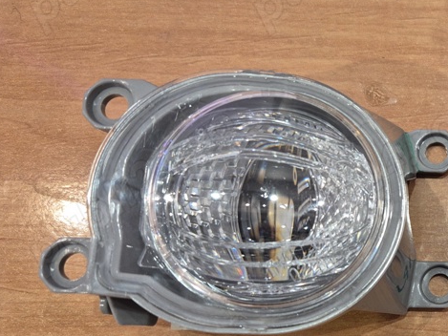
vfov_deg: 29.6
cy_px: 207
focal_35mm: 49
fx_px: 634
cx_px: 466
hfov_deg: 34.7
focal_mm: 5.4
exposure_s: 1/100
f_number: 1.8
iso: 320
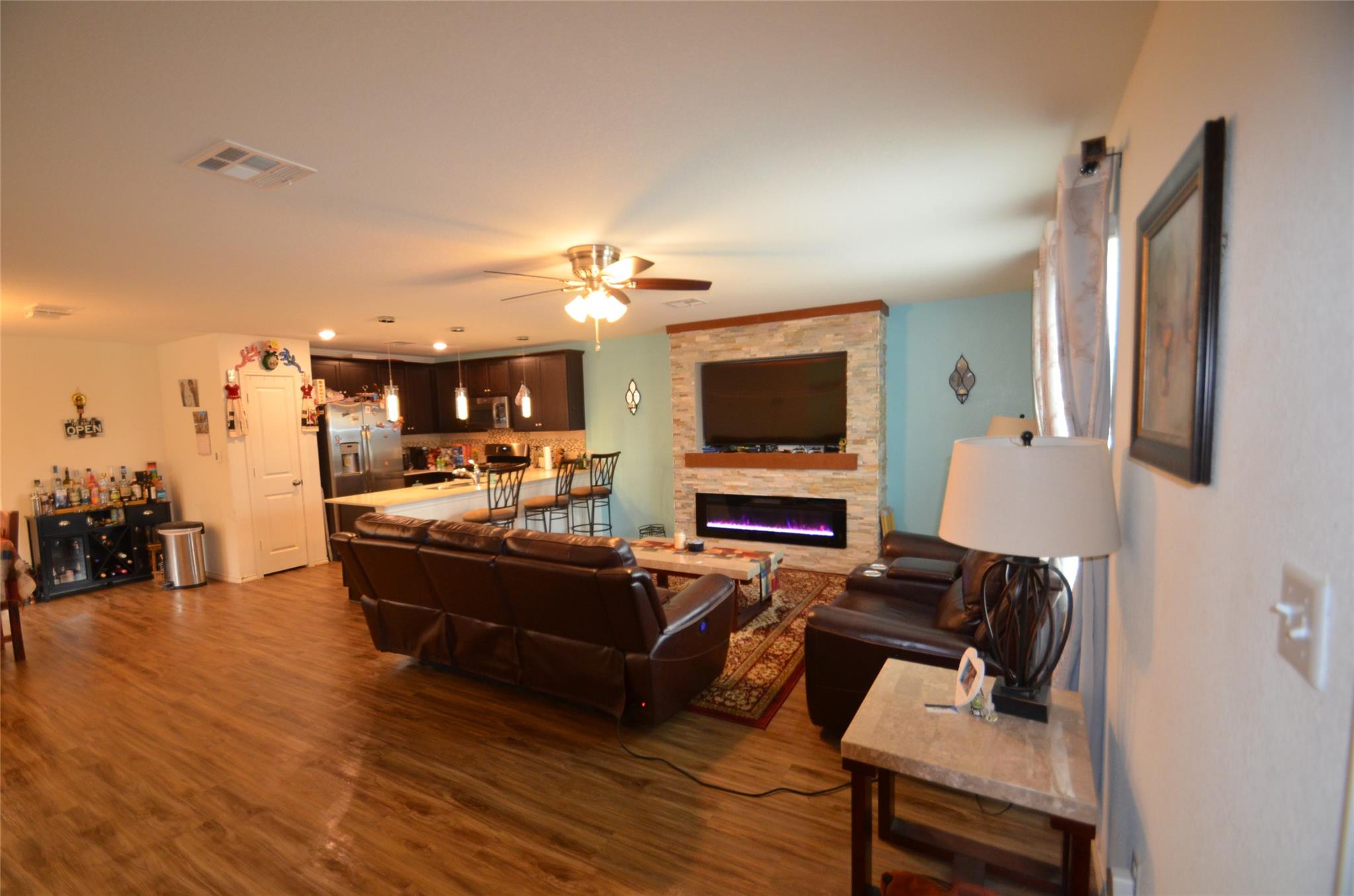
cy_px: 448
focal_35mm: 15
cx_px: 677
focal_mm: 10
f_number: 3.5
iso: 800
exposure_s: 1/60
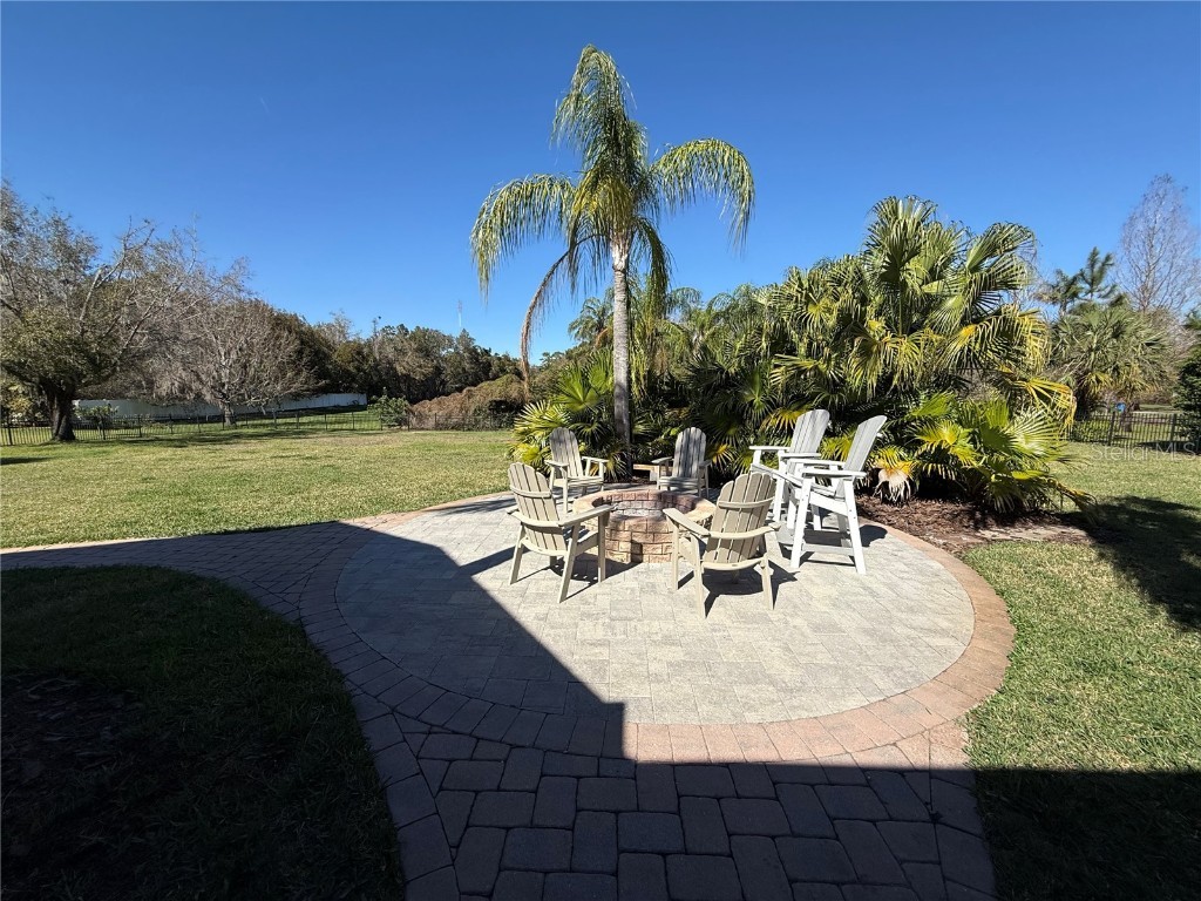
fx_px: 486
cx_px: 600
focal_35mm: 14
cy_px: 450
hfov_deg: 102.1
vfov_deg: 85.7
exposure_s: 1/2506
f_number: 2.2
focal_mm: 2.22
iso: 50
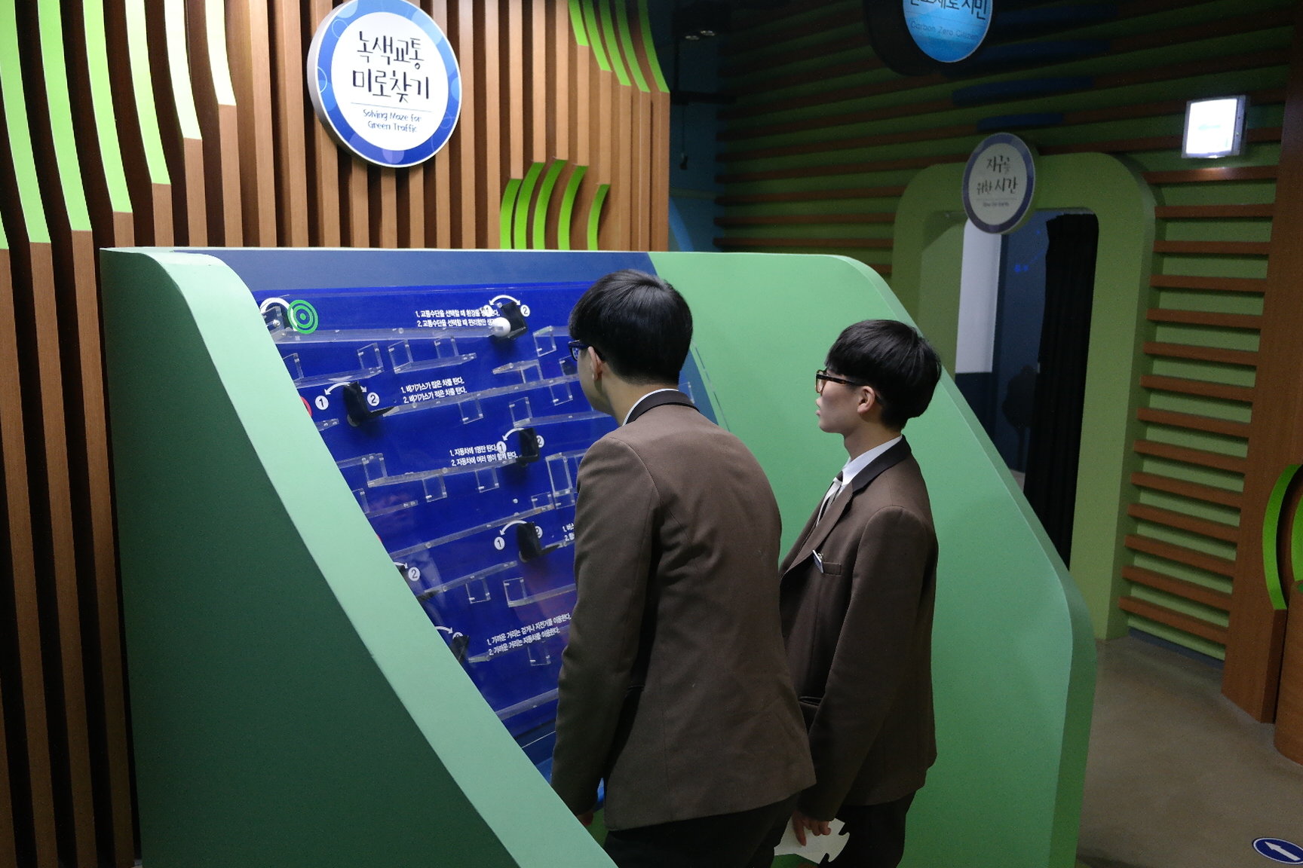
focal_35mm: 30
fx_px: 1086
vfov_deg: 43.6
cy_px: 434
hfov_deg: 61.9
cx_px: 652
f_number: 3.5
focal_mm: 20
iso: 800
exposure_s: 1/40
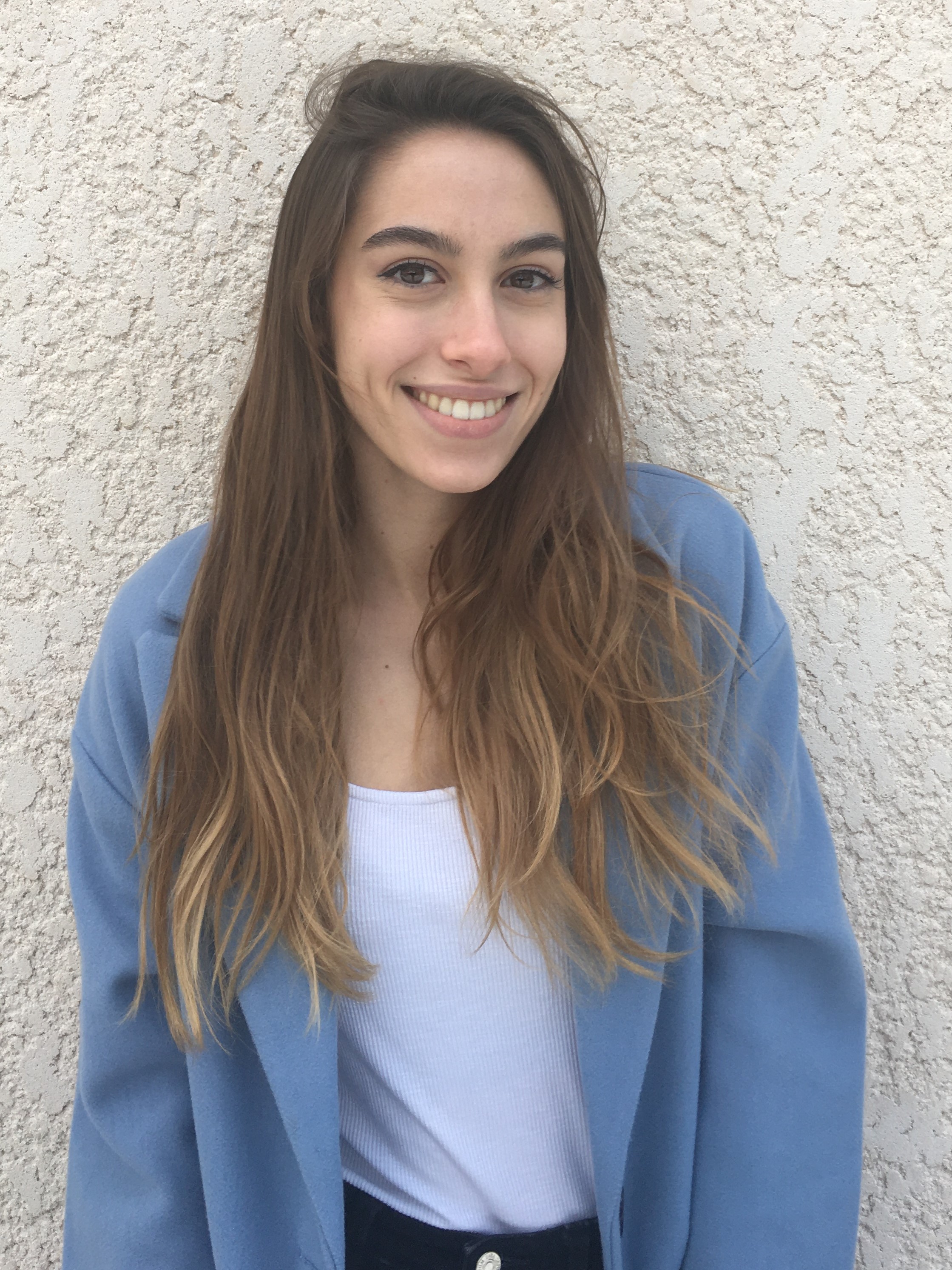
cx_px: 476
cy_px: 635
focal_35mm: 29
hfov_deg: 48.2
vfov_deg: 61.7
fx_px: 1063
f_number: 2.2
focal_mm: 4.15
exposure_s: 1/100
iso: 25
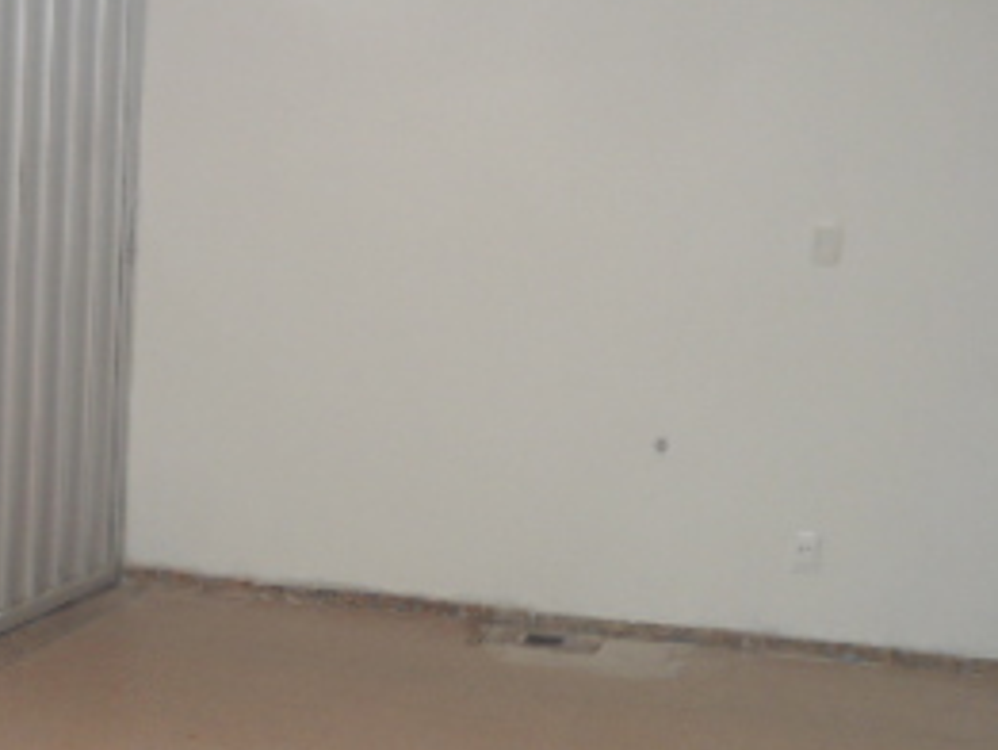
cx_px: 161
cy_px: 306
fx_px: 2192
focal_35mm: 76
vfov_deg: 19.4
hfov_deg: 25.1
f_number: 3
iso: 80
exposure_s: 1/160
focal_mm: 5.6
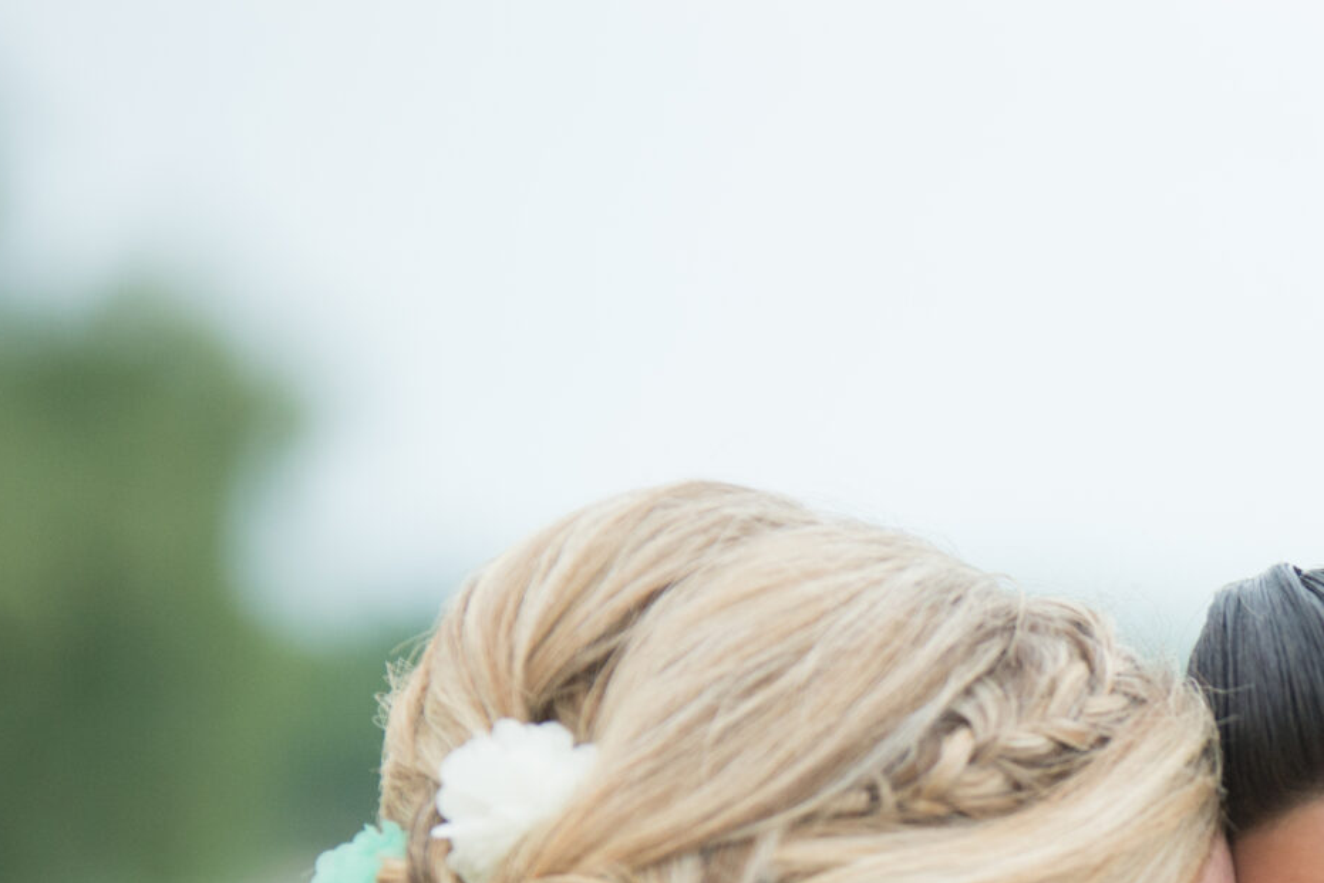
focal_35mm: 385
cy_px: 1181
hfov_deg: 5.3
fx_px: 14161
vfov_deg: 3.6
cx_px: 1620
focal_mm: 140
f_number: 2.8
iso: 800
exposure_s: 1/4000
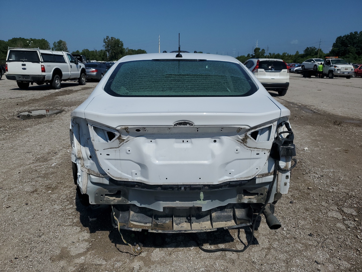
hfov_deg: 67.3
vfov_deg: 53.1
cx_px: 181
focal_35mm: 26
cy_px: 136
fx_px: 272
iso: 51
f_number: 1.5
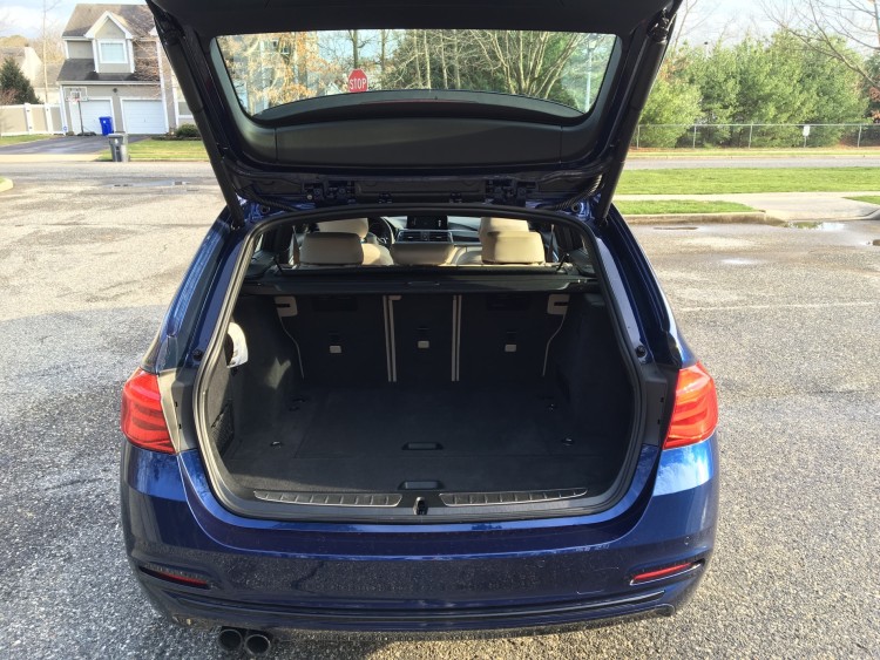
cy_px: 330
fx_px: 737
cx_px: 440
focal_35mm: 29
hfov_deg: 61.6
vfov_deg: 48.3
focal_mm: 4.15
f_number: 2.2
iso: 25
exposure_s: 1/120
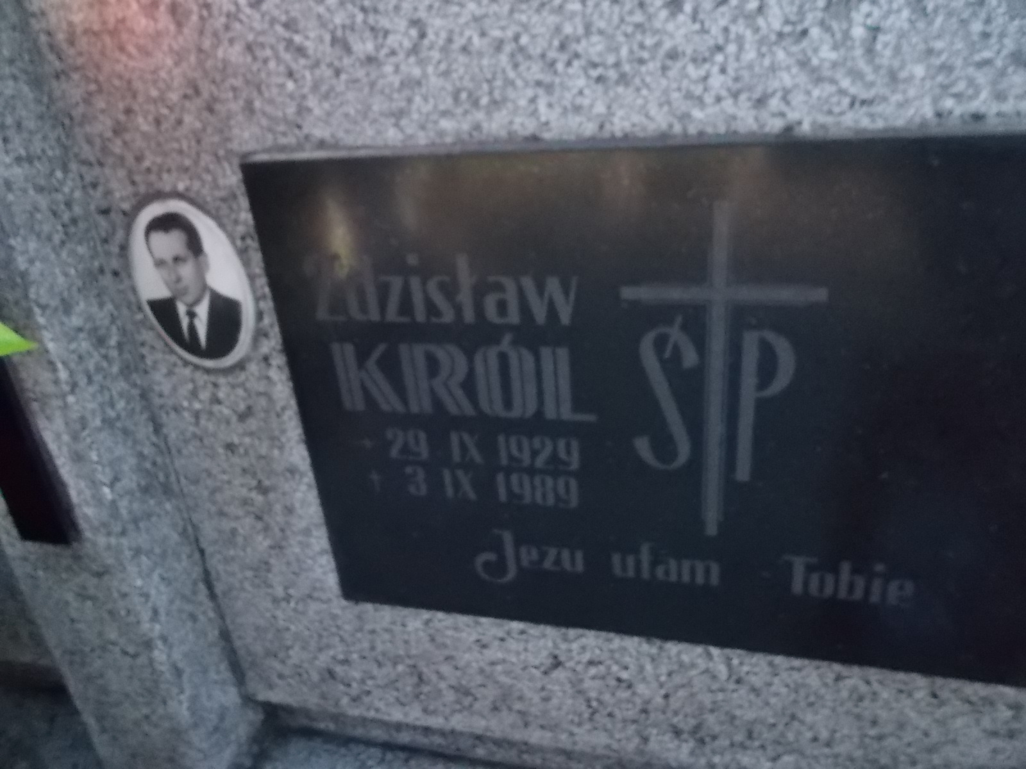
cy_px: 384
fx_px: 771
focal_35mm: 26
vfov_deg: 53.1
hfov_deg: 67.3
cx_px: 513
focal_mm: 4.6
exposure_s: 1/320
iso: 400
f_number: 3.2
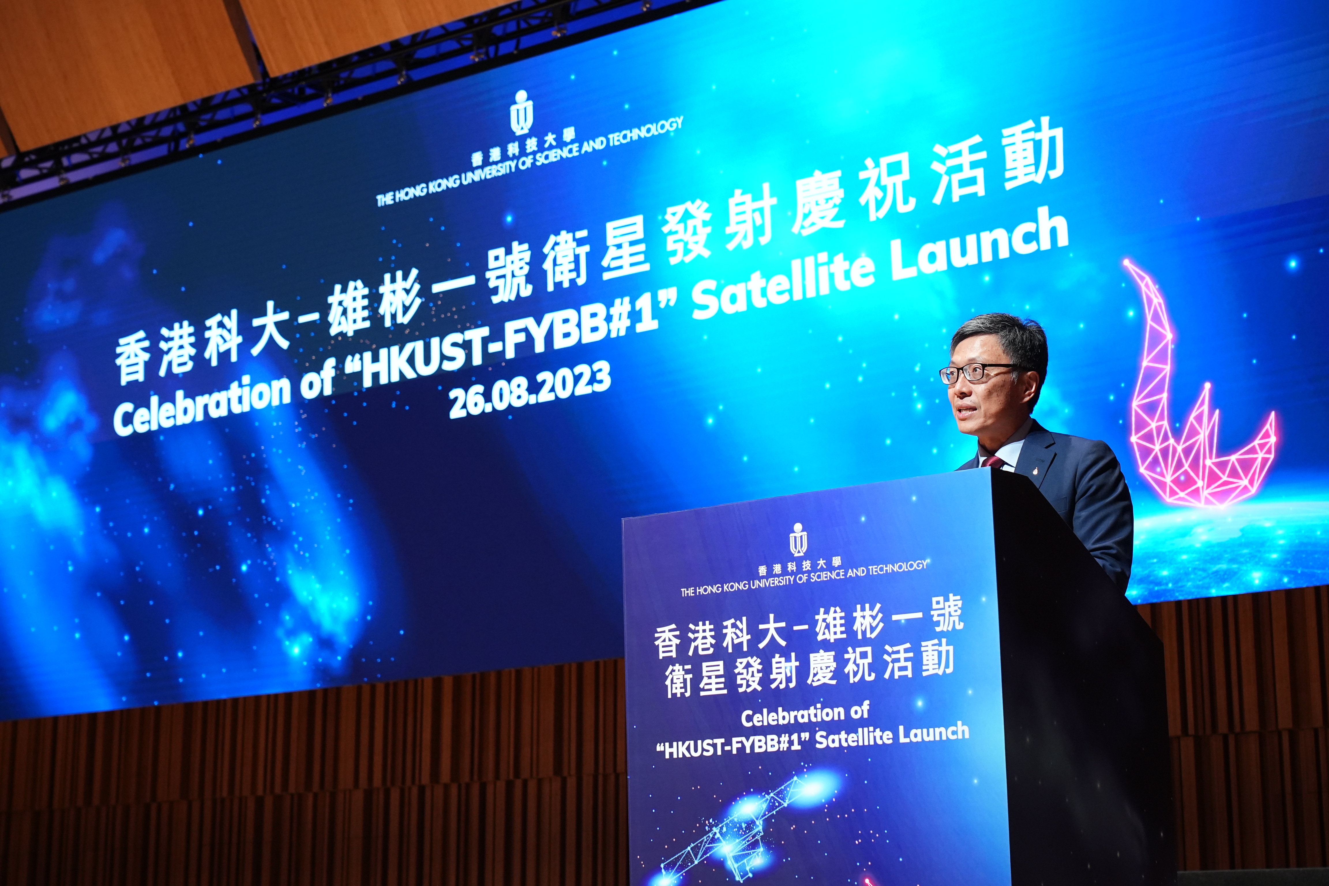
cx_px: 664
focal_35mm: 63
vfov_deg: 21.6
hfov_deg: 31.9
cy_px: 443
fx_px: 2326
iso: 3200
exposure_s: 1/125
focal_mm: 63
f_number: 6.3
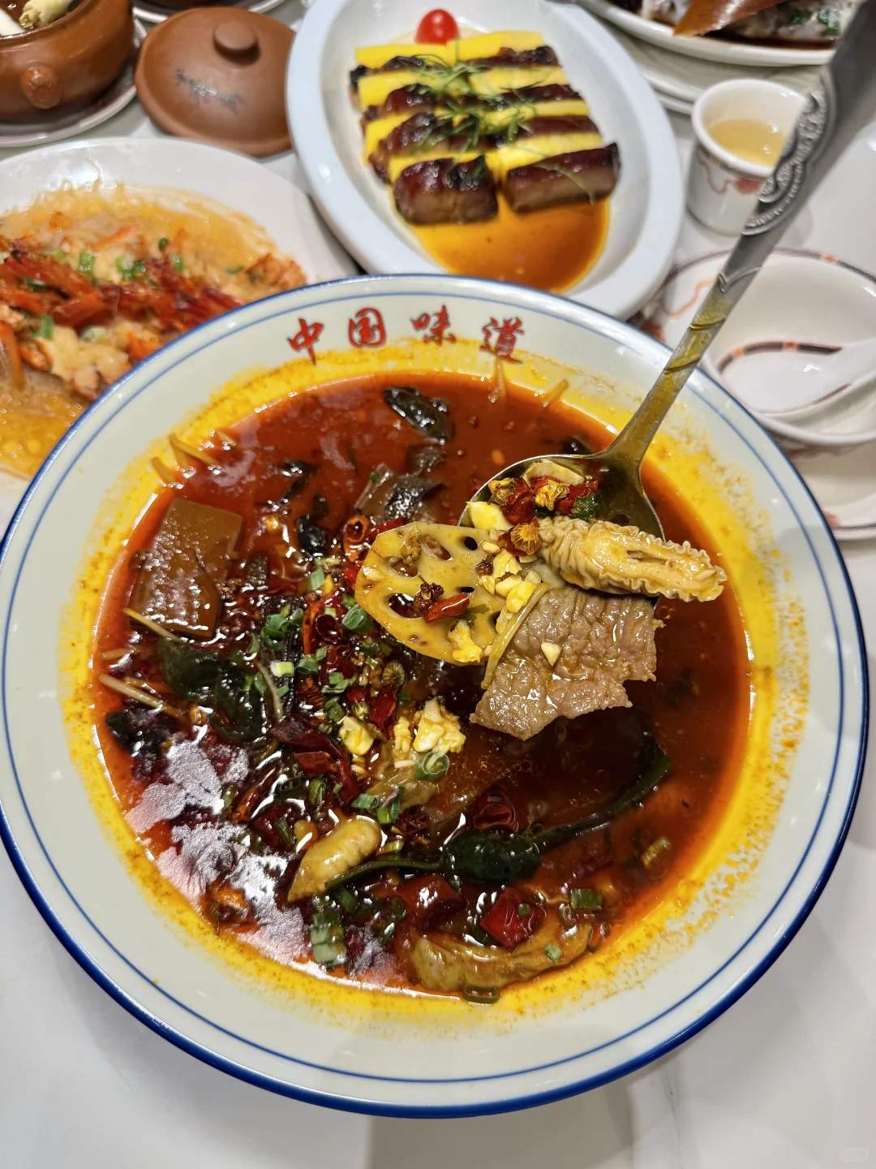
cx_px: 438
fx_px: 810
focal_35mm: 24
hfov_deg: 56.8
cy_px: 584
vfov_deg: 71.6
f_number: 1.78
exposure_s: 1/121
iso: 64
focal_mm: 6.76
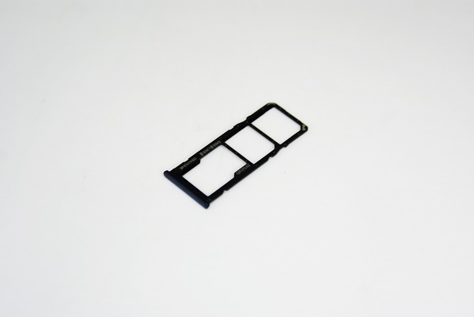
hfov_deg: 22.6
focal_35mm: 90
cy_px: 158
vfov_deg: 15.2
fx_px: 1186
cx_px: 237
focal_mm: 60
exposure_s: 1/160
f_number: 5.6
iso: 1600
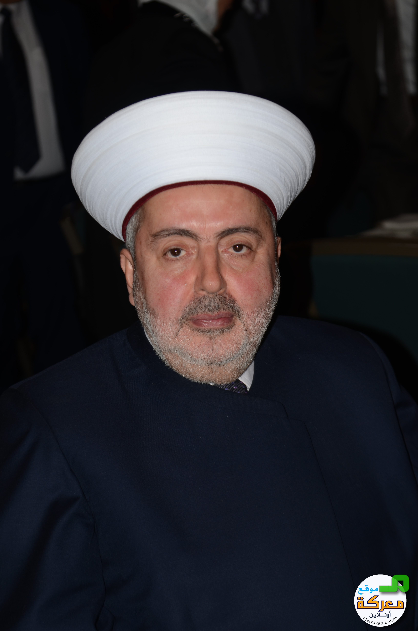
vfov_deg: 19.5
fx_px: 1837
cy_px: 316
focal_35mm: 105
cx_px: 209
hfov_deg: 13.0
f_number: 4.5
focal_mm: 70
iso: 100
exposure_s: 1/250
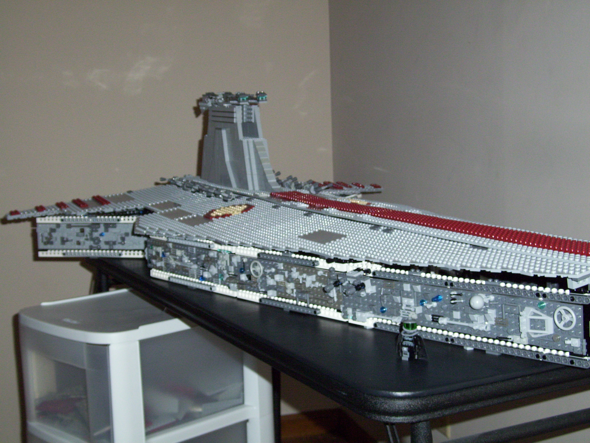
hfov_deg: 36.2
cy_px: 222
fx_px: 903
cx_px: 295
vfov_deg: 27.5
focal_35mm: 53
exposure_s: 1/40
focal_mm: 8.8
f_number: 4
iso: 200
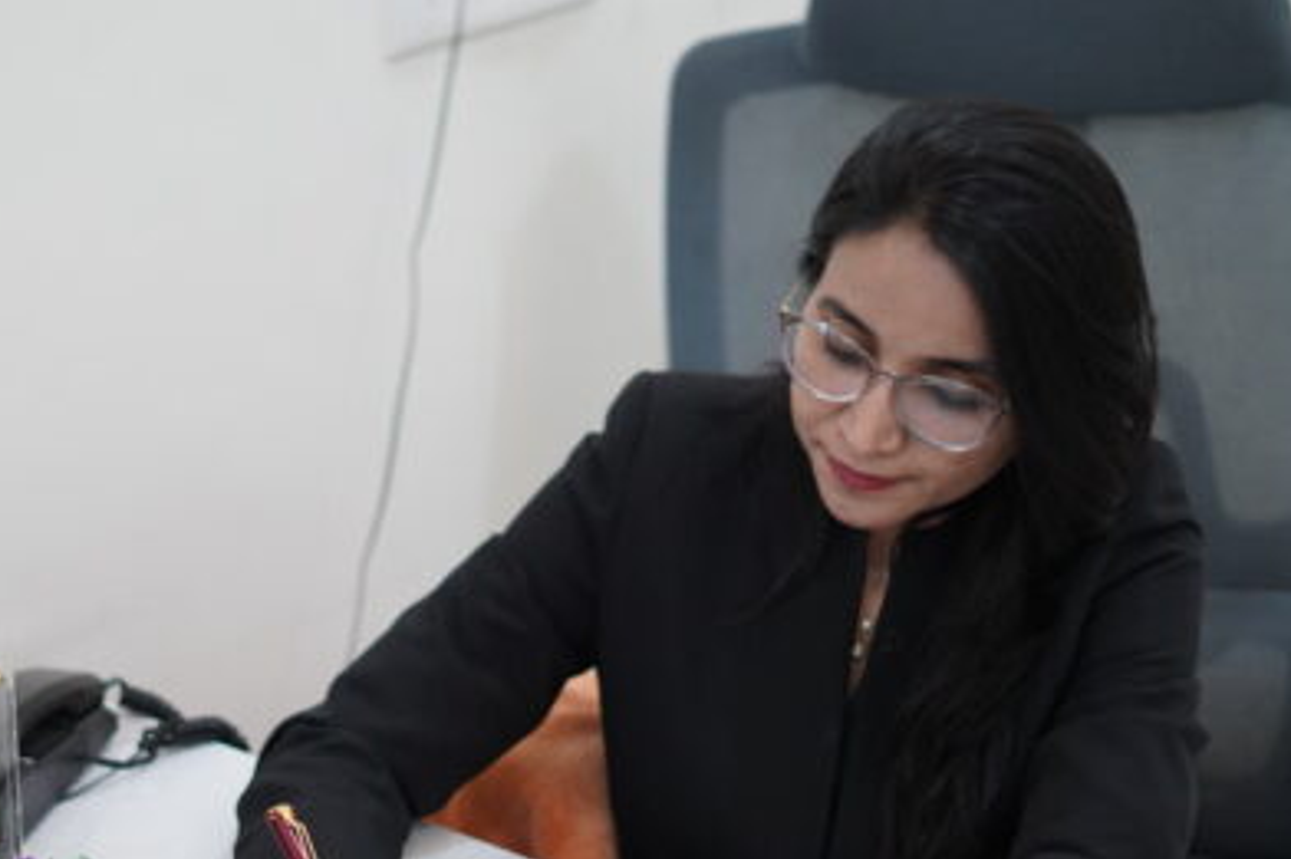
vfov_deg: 13.9
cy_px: 520
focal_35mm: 98
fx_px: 3513
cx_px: 474
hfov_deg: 20.8
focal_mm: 50
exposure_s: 1/2500
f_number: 1.8
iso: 2500
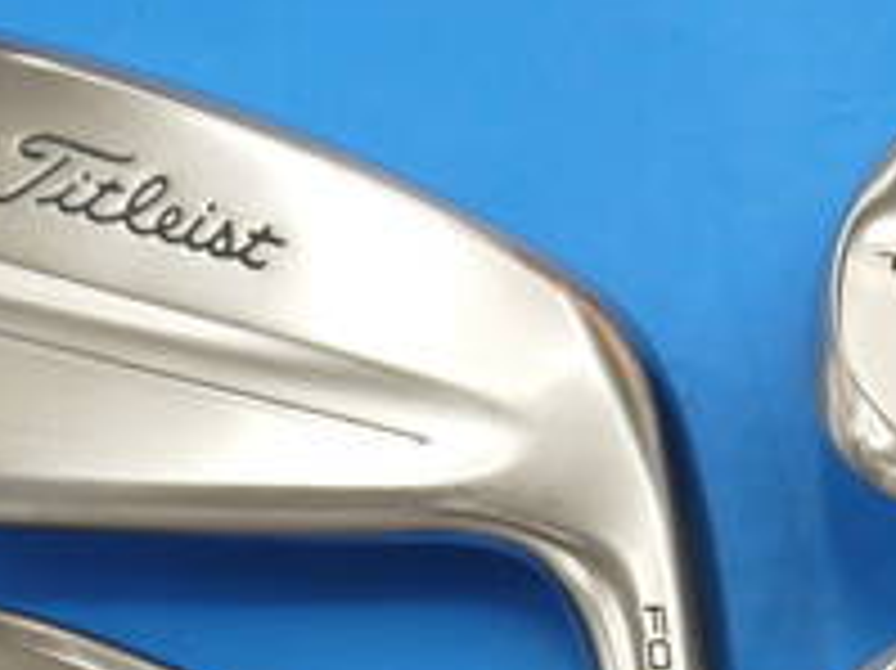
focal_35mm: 161
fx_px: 4165
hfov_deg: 12.3
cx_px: 599
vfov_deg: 9.1
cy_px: 881
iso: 160
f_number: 4.6
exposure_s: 1/60
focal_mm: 25
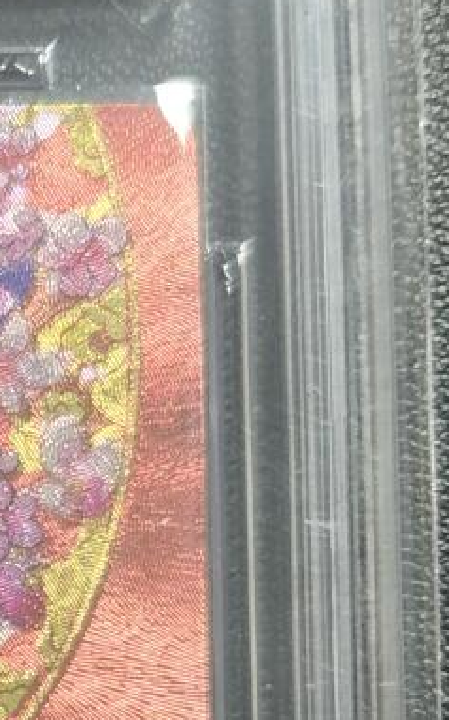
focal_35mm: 130
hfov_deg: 9.3
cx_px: -491
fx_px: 2551
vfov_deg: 15.6
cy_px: 797
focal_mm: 4.94
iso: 400
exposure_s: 1/100
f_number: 1.5
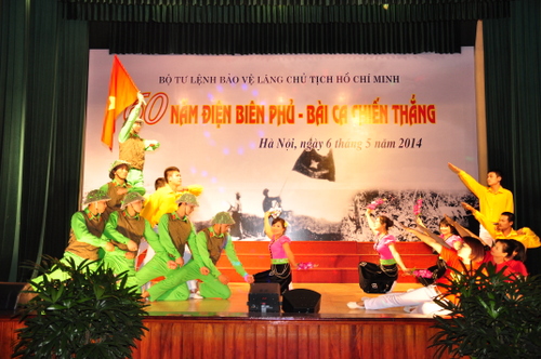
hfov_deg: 51.3
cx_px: 270
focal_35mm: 38
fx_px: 563
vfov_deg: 35.4
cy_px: 180
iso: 640
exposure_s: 1/125
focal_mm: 25
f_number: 4.5
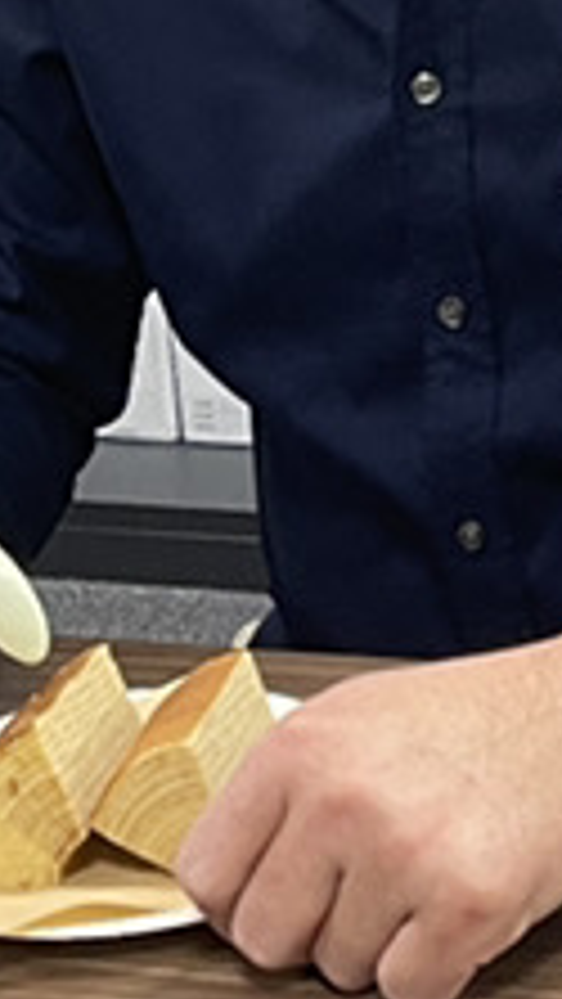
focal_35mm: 147
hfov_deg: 8.3
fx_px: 3891
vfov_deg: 14.4
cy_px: 63
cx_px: 279
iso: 100
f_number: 1.6
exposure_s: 1/60
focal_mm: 5.1
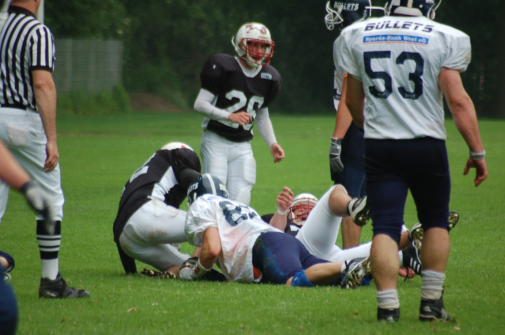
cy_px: 168
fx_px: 6301
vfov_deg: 3.0
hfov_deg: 4.6
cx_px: 252
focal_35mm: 450
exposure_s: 1/640
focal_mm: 300
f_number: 5.6
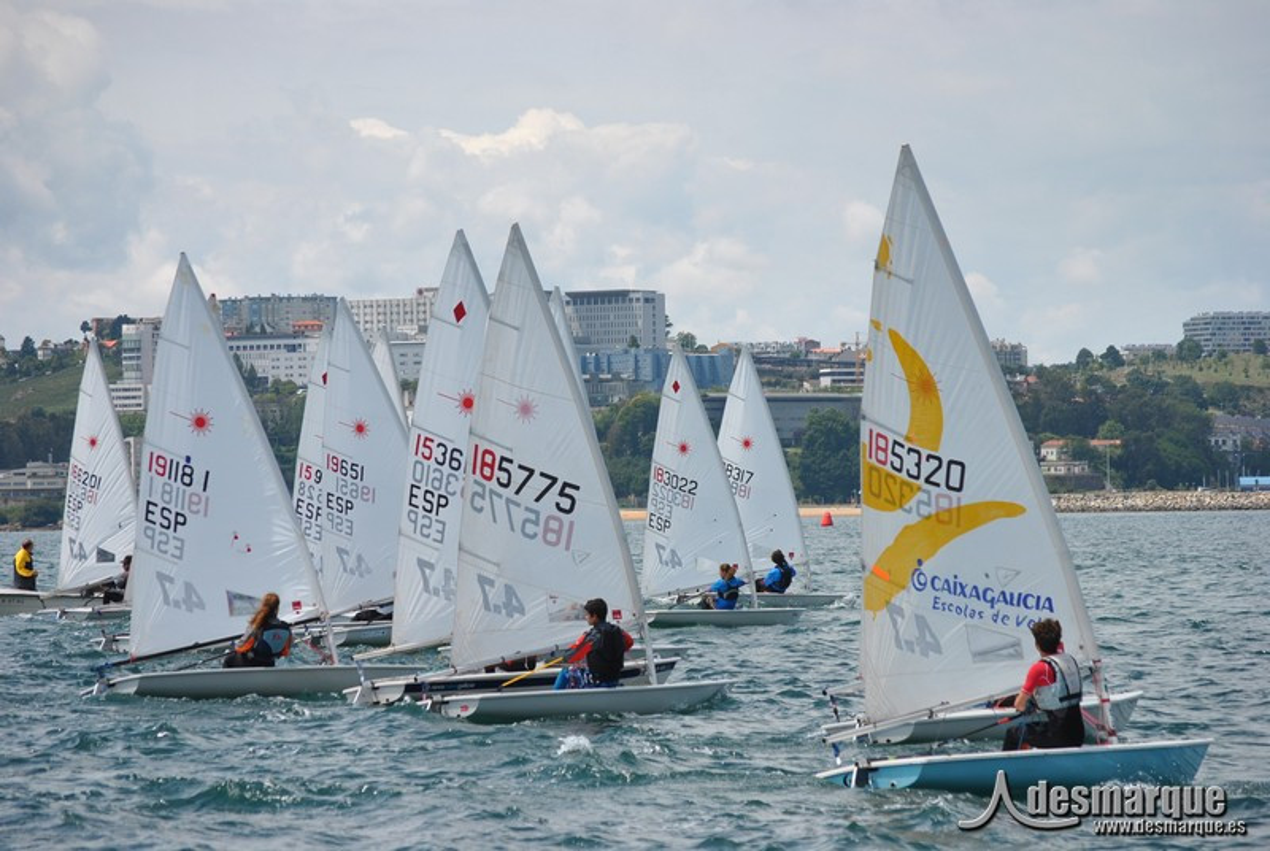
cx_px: 635
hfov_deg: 13.0
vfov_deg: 8.7
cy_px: 426
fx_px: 5564
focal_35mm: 158
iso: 100
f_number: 6.3
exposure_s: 1/640
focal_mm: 105
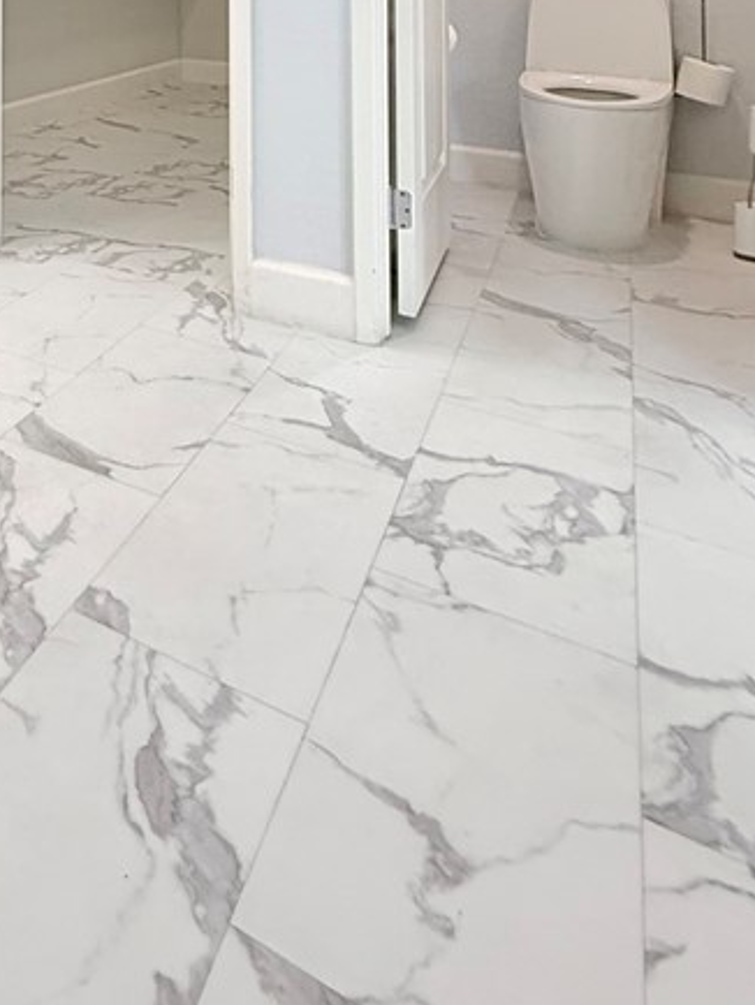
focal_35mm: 33
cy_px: -86
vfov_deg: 43.6
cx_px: -88
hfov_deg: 36.1
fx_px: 959
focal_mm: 2.22
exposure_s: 1/60
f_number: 2.2
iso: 400
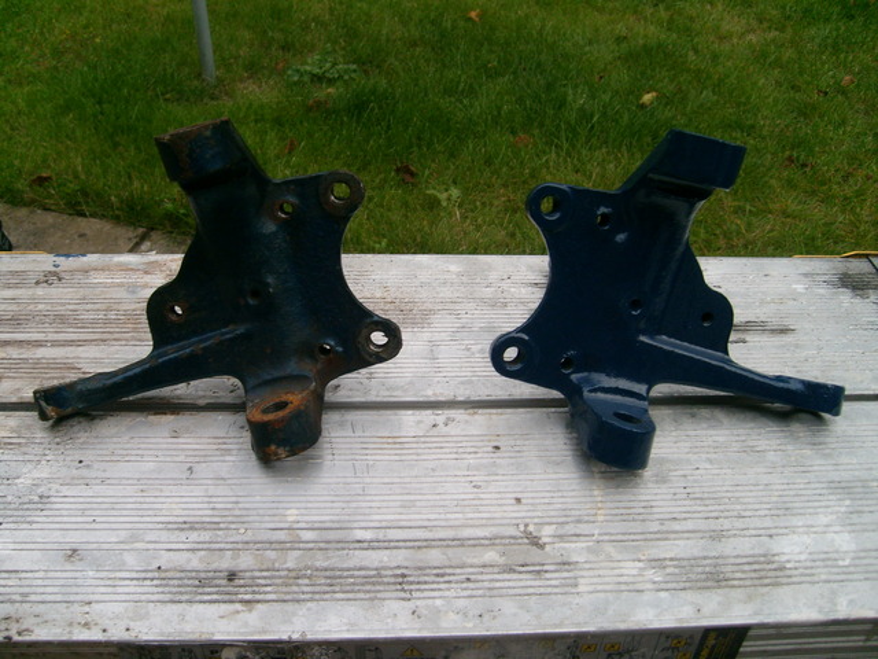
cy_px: 330
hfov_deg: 52.6
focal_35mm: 35
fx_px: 888
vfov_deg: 40.7
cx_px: 439
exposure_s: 1/60
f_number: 7.1
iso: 80
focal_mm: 5.8
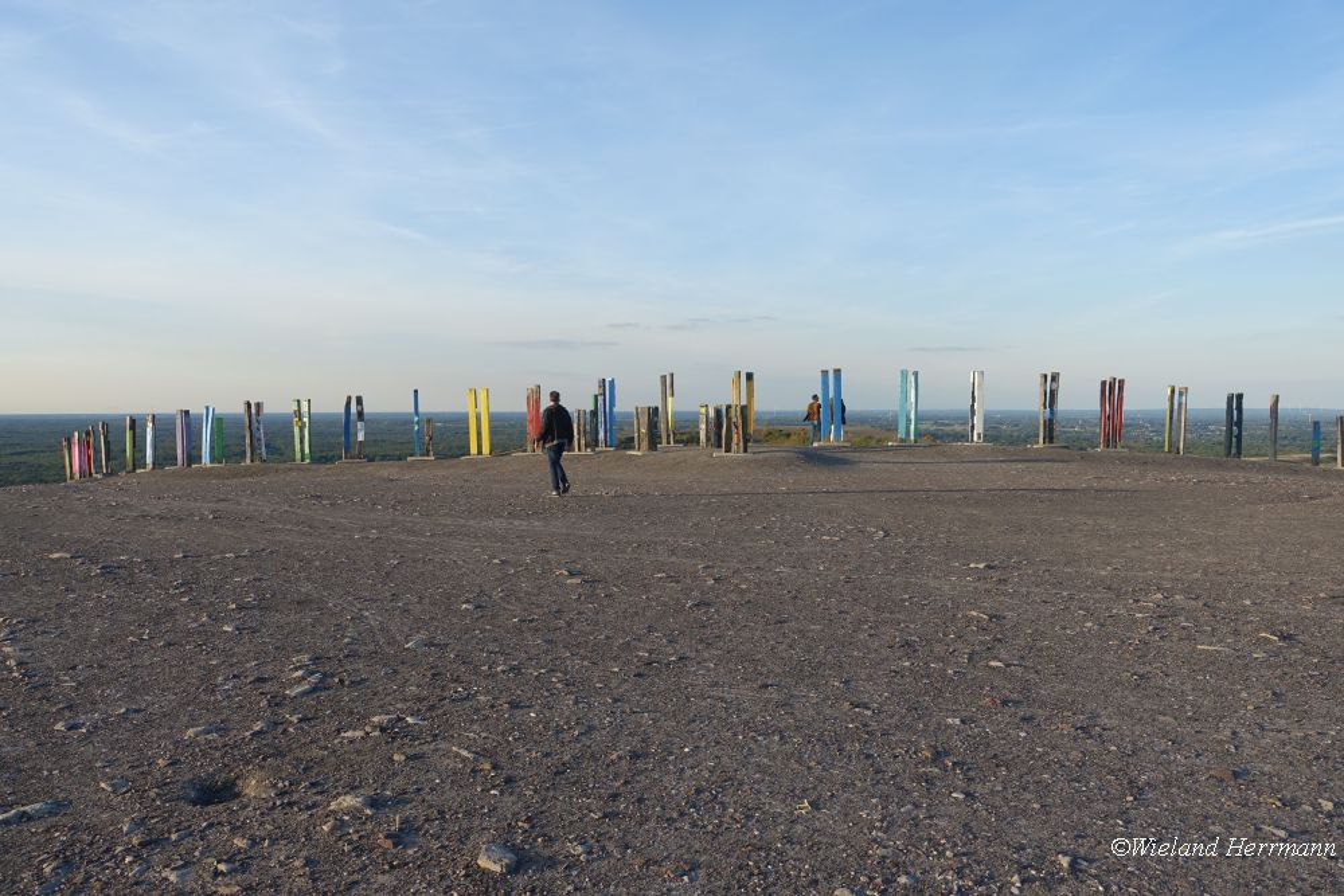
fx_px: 1045
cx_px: 672
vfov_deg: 46.4
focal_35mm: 28
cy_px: 448
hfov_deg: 65.5
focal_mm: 10.24
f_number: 4.5
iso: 125
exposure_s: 1/400
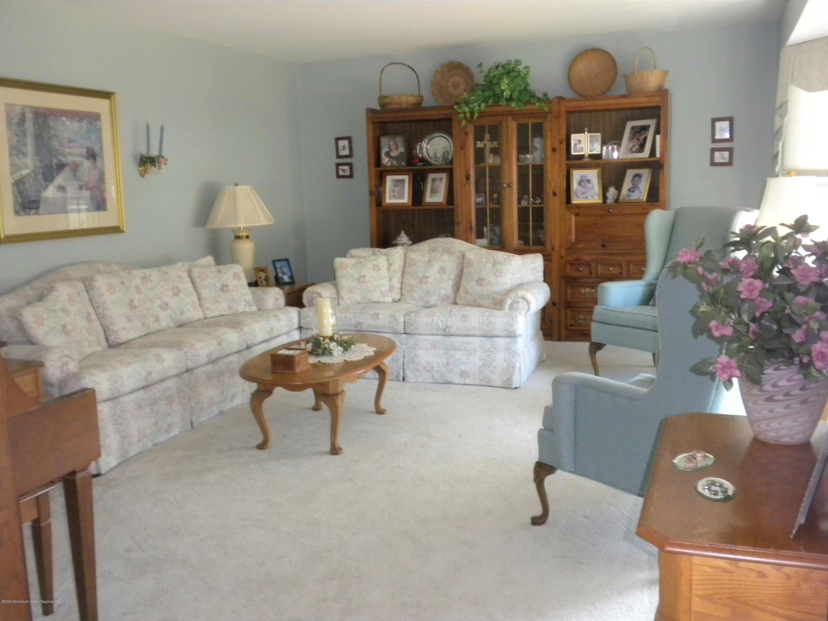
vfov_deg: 38.7
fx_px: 885
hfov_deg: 50.1
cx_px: 414
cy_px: 310
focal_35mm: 37
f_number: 3.5
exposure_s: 1/30
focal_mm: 6.6
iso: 400
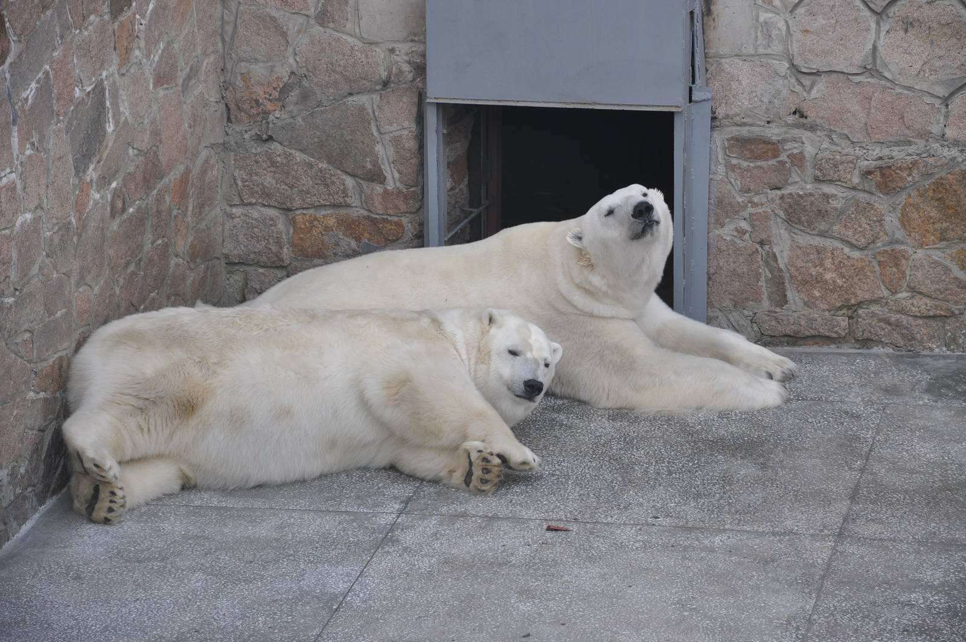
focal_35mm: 147
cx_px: 483
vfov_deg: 9.3
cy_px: 321
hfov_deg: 14.0
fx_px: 3940
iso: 250
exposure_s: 1/125
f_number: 5.6
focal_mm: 98
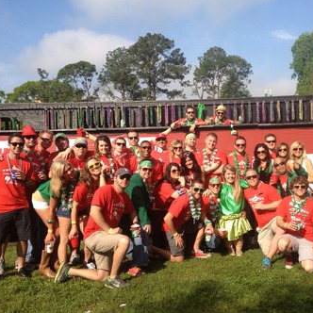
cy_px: 156
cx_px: 202
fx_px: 430
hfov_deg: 39.7
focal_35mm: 42
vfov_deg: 40.0
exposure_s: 1/1381
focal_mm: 4.28
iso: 64
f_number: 2.4
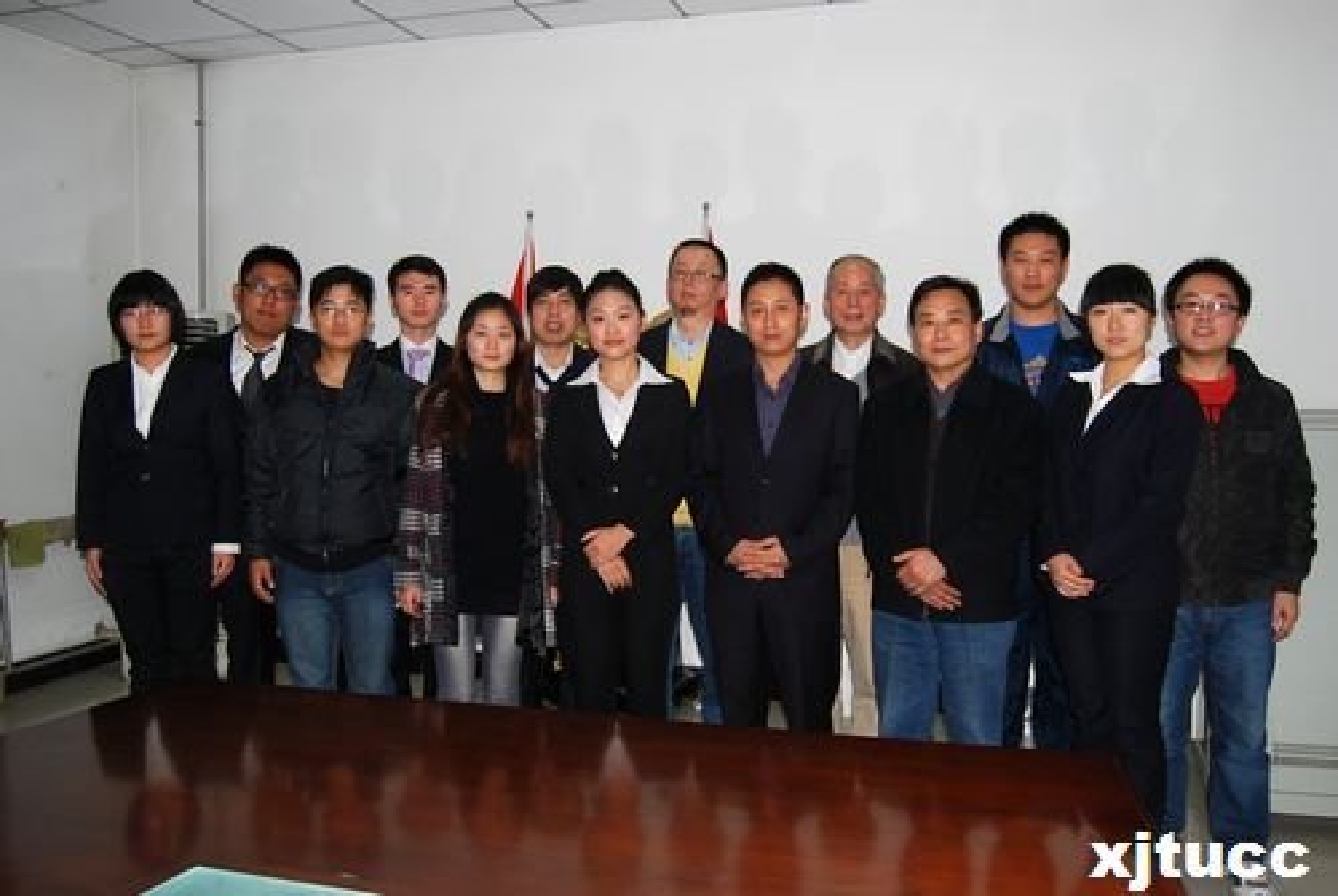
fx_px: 1228
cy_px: 448
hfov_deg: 57.2
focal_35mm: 33
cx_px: 669
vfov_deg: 40.1
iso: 200
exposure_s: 1/60
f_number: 3.8
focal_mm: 22
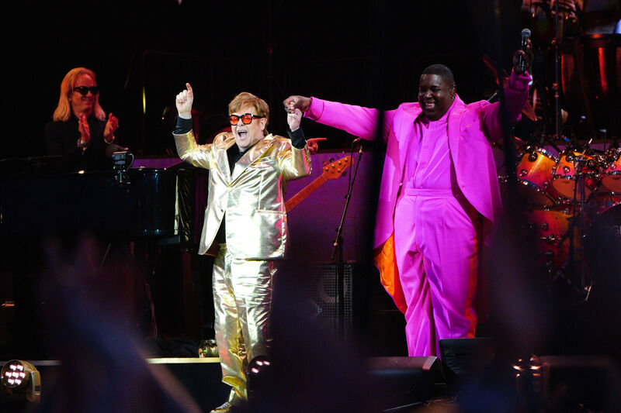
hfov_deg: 5.1
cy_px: 206
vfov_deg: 3.4
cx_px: 310
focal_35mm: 402
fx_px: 6933
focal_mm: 268
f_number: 5.6
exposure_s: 1/640
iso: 4000
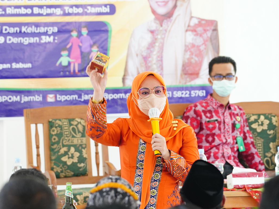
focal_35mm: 304
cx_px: 97
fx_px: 2450
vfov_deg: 4.9
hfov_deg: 6.5
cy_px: 125
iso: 2500
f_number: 5.6
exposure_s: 1/100
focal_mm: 200
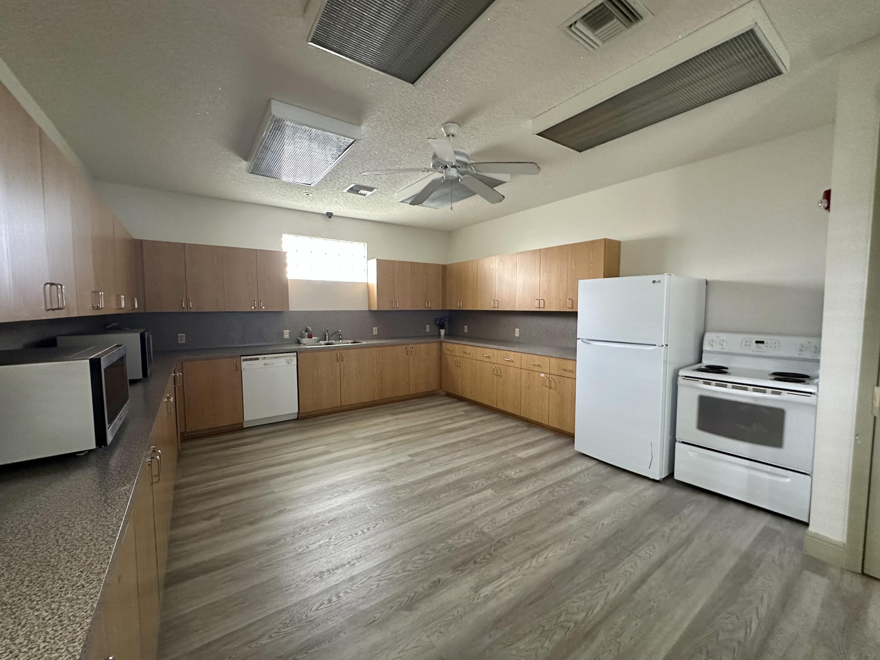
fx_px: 356
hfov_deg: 102.1
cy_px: 330
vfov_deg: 85.7
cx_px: 440
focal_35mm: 14
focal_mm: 2.22
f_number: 2.2
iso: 640
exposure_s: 1/40
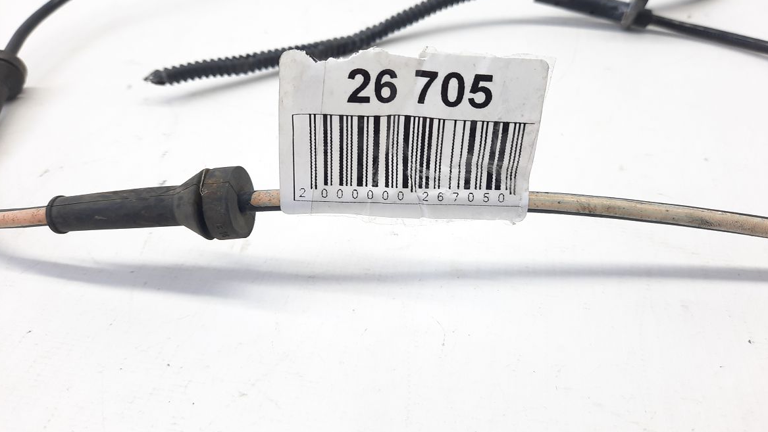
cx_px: 390
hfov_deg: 67.9
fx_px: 570
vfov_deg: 41.3
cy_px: 175
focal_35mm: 28
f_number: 2
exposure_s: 1/50
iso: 100
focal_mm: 4.6
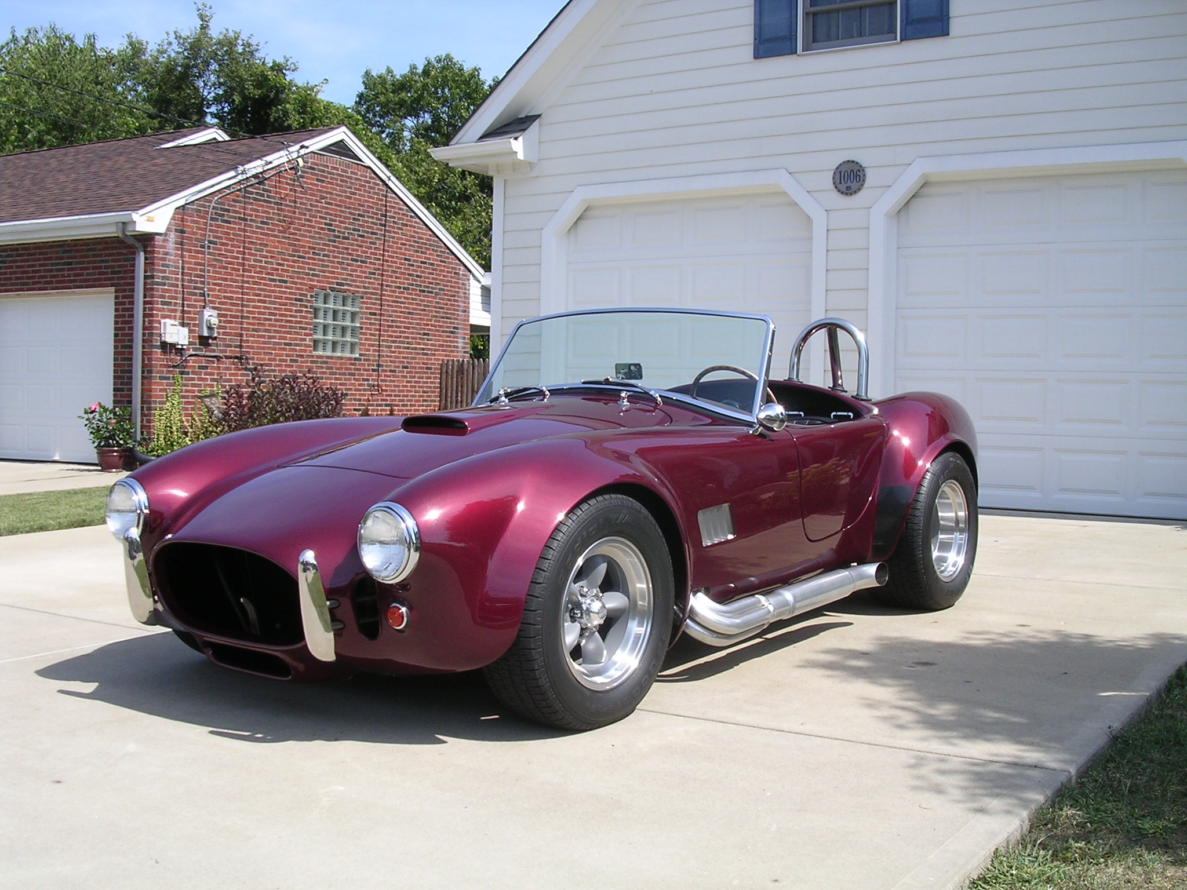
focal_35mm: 38
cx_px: 594
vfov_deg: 37.7
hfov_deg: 49.0
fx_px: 1303
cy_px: 445
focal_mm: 5.8
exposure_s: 1/190
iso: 100
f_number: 5.6
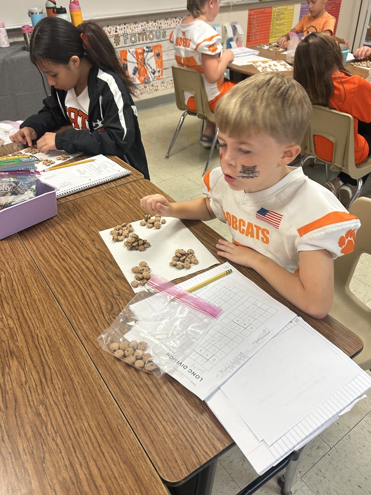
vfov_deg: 65.3
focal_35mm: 27
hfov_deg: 51.4
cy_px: 252
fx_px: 386
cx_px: 186
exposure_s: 1/66
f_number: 1.5
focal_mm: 5.7
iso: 64
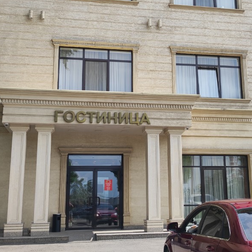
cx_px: 151
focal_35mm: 50
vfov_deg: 33.9
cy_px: 99
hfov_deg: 33.9
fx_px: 412
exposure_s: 1/333
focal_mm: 4.7
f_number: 1.79
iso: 50
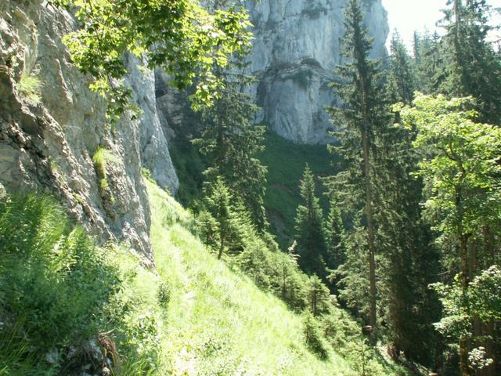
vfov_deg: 40.7
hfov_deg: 52.6
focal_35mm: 35
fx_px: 507
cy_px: 188
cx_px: 250
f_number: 5.6
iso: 50
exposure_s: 1/30
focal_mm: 5.86
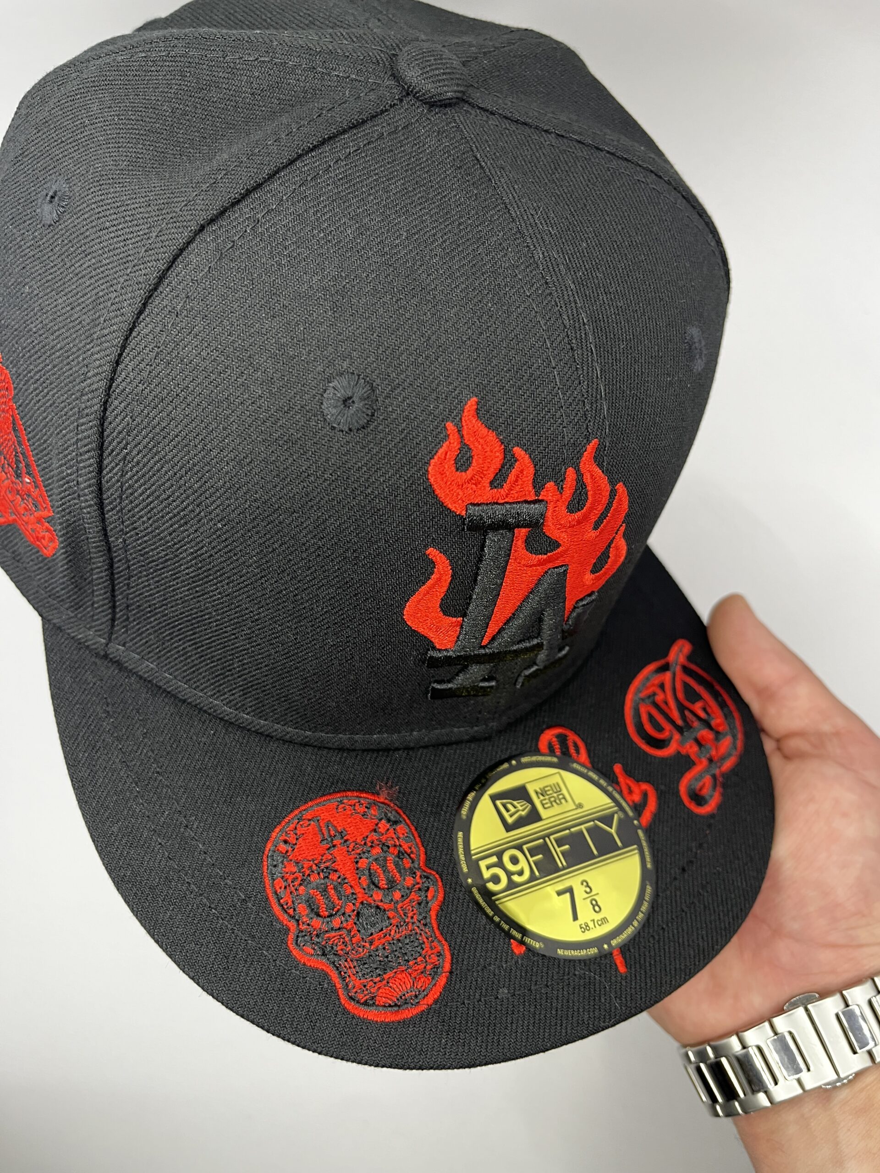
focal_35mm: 26
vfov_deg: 67.3
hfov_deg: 53.1
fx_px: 881
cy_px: 586
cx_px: 440
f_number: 1.6
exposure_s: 1/71
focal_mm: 5.1
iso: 125
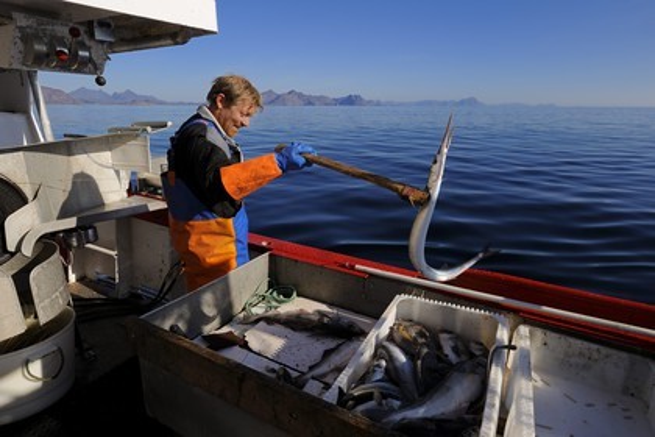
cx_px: 328
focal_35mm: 20
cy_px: 218
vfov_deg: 61.9
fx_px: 364
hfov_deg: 84.0
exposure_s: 1/160
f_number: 18
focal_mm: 20
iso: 200
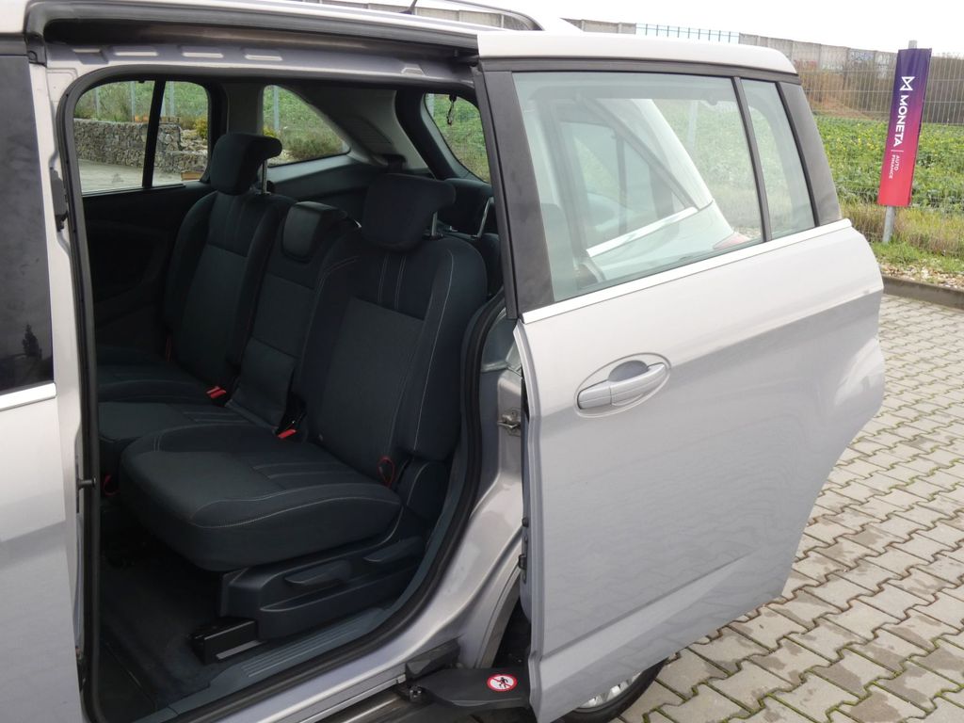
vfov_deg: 42.9
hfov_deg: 55.4
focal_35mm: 33
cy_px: 362
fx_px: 919
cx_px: 482
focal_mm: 6
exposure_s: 1/80
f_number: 5.6
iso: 160
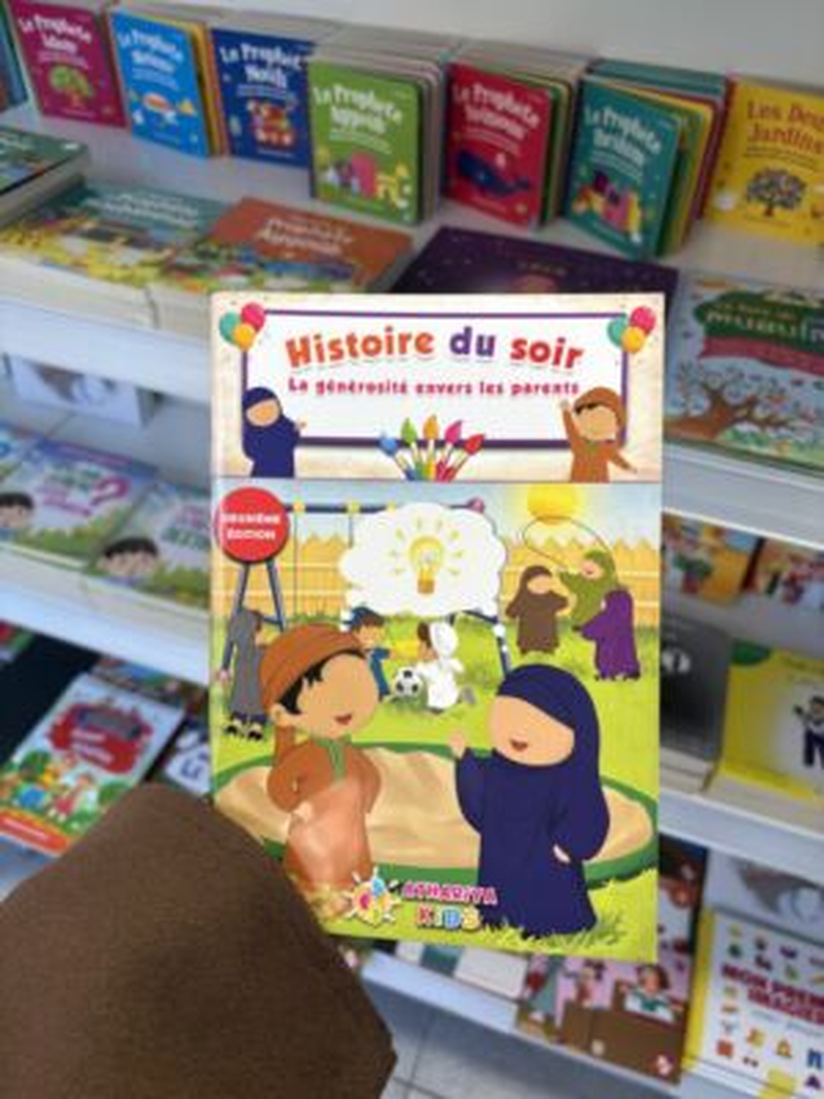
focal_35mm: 26
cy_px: 550
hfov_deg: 53.1
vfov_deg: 67.3
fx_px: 825
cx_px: 412
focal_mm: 5.96
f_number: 1.6
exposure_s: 1/100
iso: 64
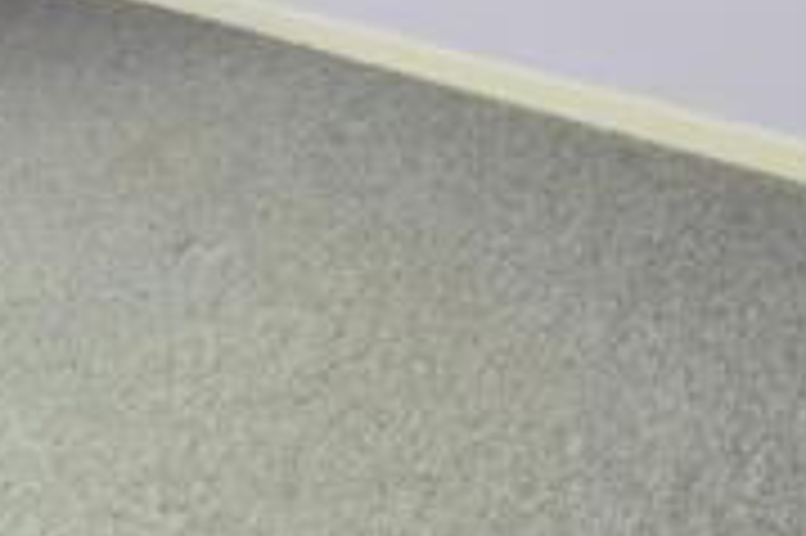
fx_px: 1230
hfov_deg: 32.2
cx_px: -70
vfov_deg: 21.7
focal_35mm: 55
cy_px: -191
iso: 1800
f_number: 3.5
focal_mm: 10
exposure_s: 1/60
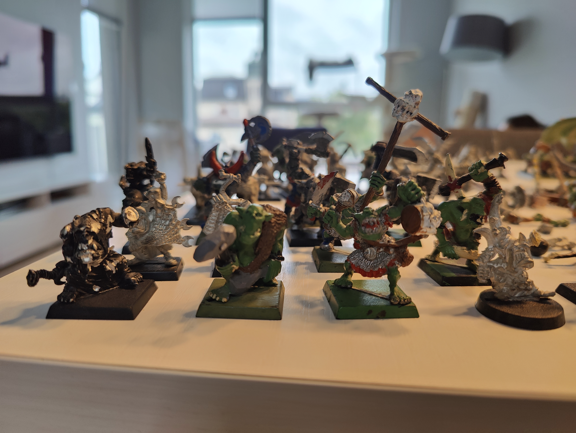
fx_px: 383
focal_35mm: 23
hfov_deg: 73.9
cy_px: 216
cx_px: 288
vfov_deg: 59.0
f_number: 1.8
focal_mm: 6.06
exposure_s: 1/54
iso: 50
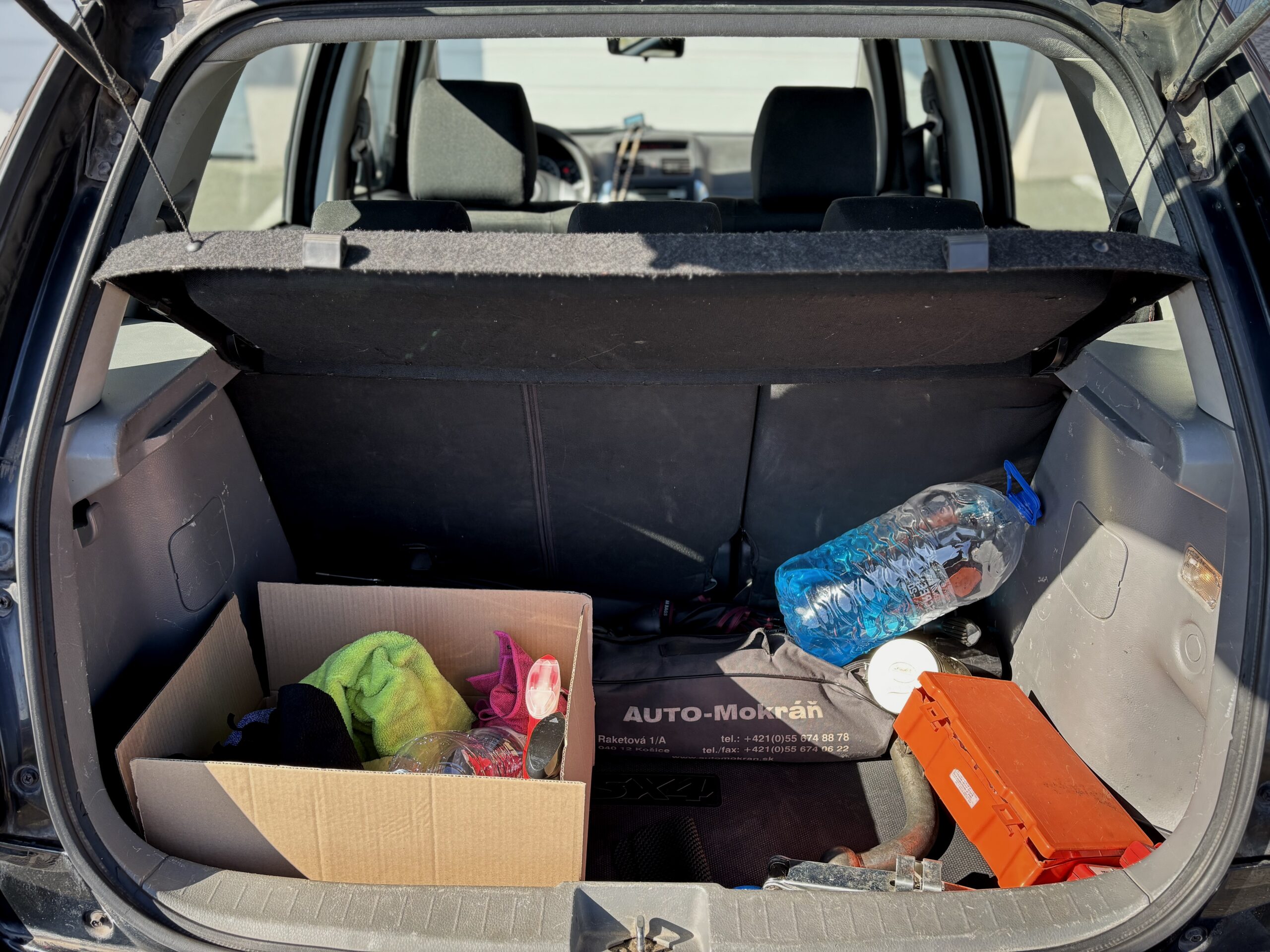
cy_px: 476
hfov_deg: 67.3
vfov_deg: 53.1
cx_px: 635
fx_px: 954
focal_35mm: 26
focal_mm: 5.96
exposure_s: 1/374
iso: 50
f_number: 1.6
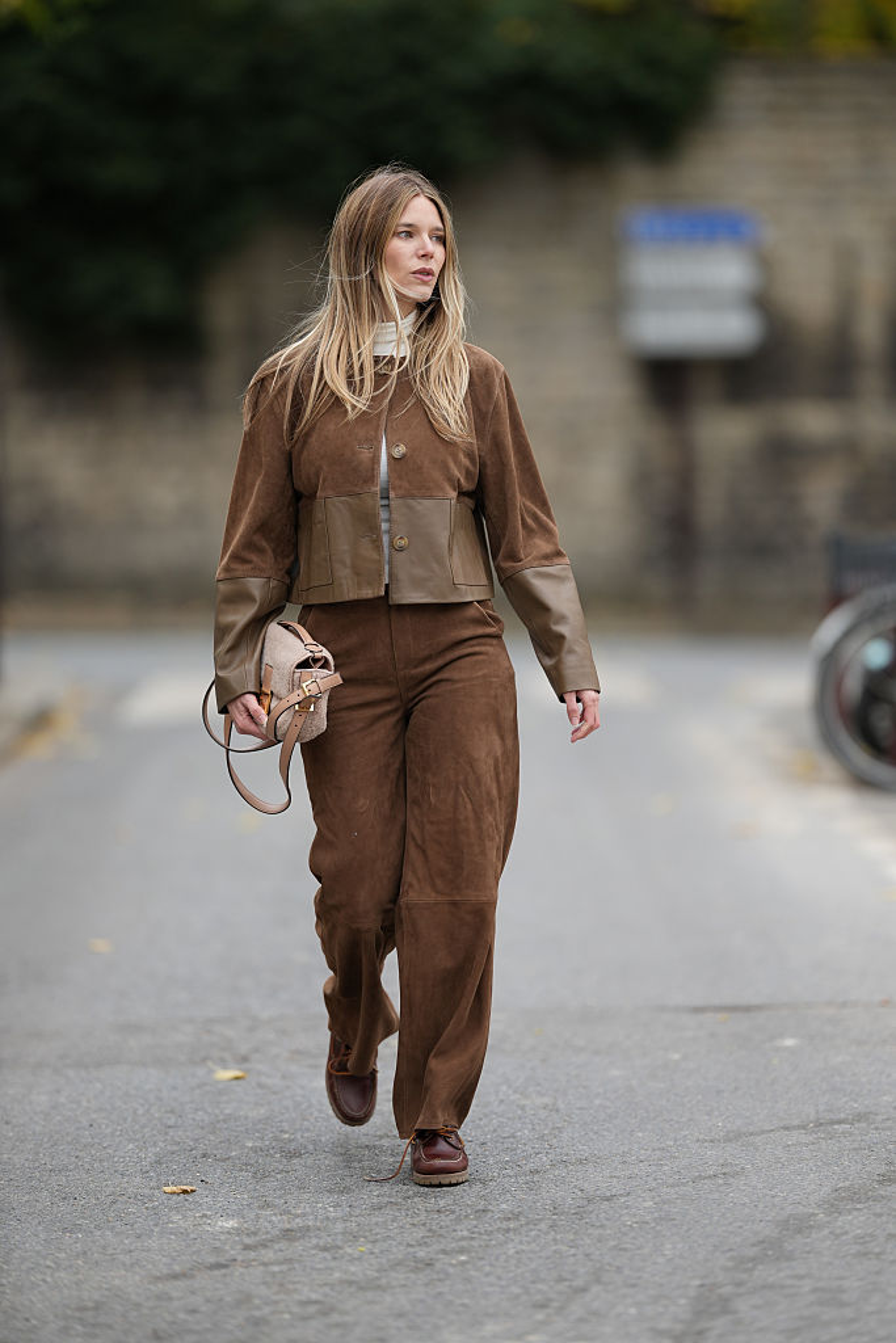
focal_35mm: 135
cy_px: 672
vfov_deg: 15.2
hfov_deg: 10.2
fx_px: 5038
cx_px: 448
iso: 250
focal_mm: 135
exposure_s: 1/1000
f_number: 1.4
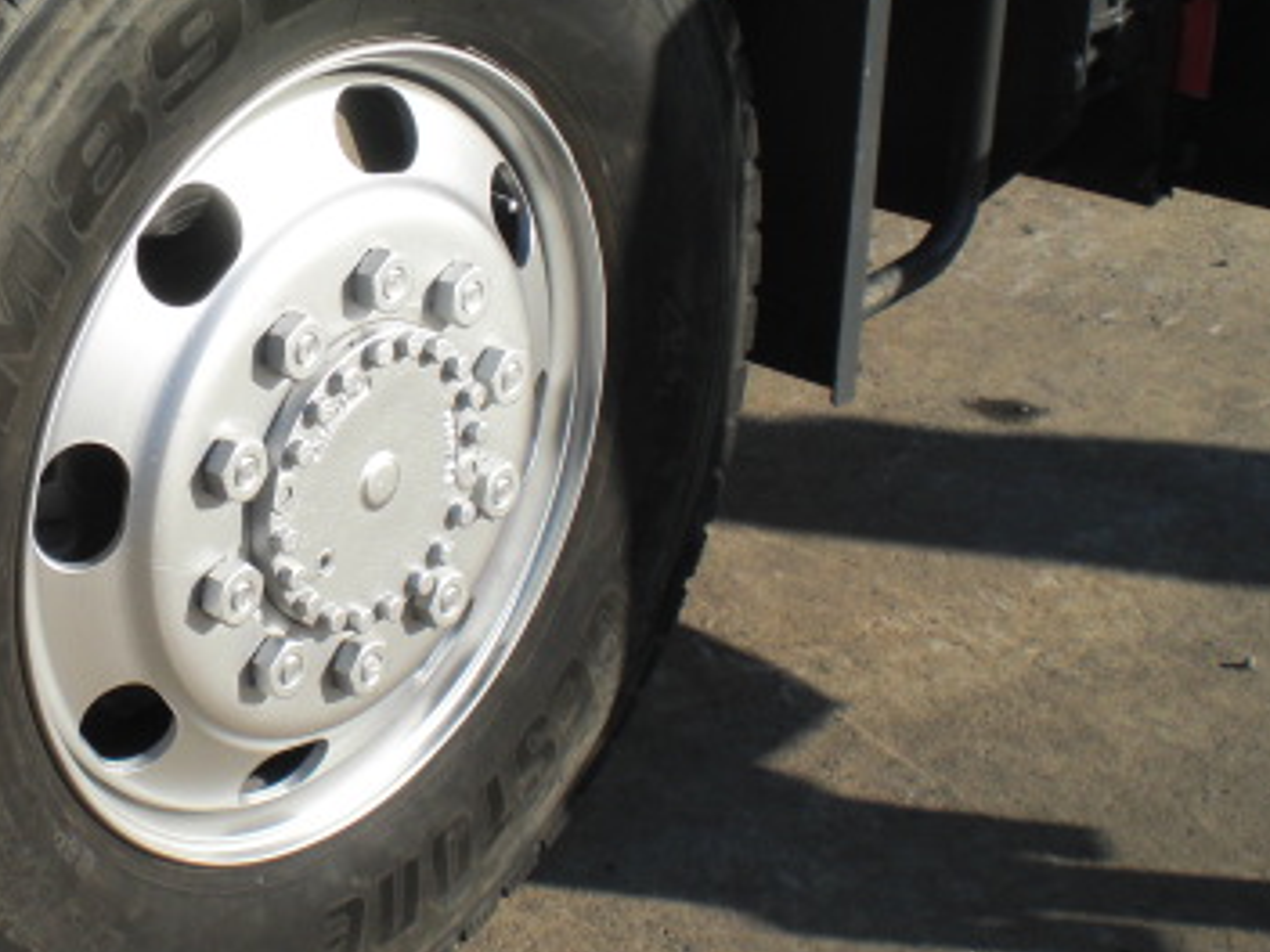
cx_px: 220
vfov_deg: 21.3
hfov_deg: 27.5
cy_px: 494
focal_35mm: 69
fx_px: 2531
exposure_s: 1/400
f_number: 5.6
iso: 64
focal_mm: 6.3
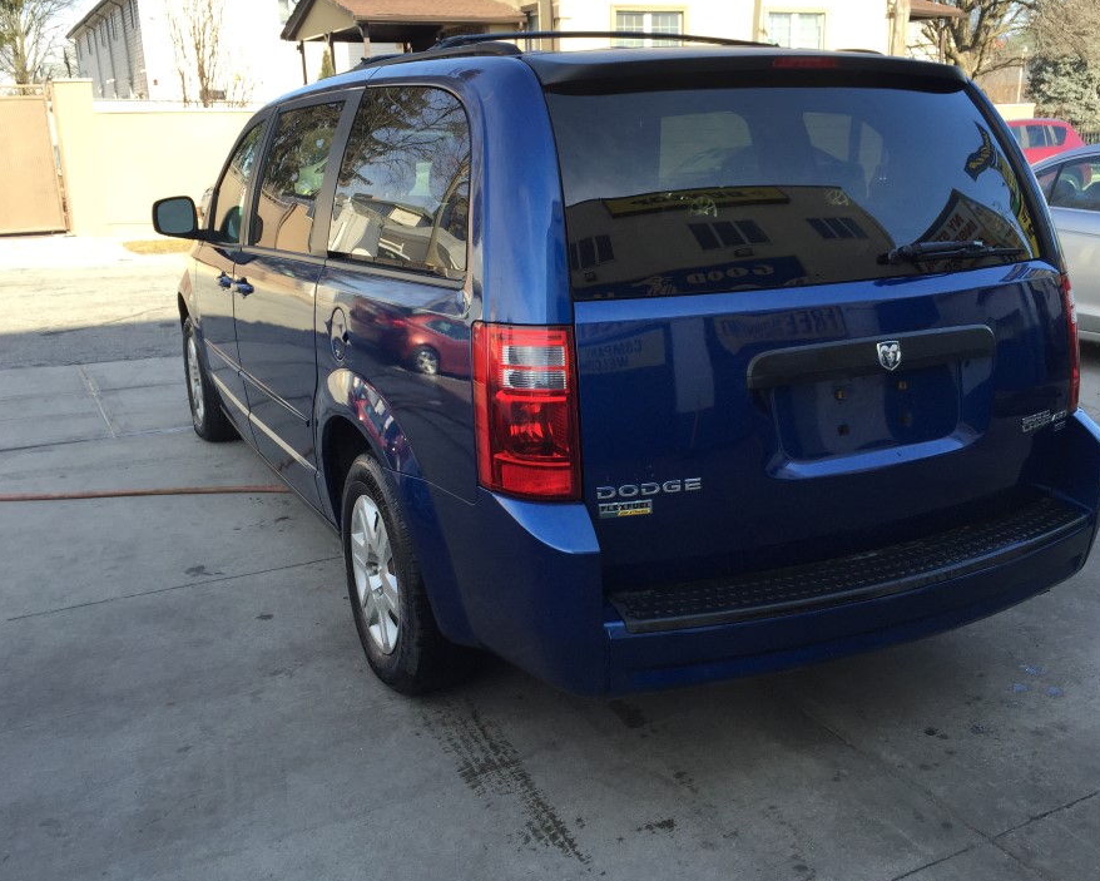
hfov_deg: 54.2
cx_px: 574
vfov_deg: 44.5
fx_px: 1075
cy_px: 417
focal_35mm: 33
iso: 32
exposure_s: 1/460
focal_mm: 4.15
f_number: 2.2
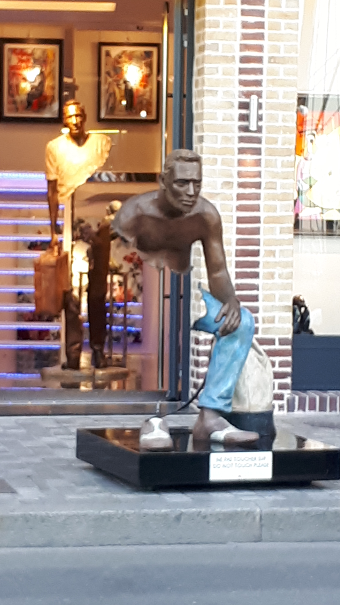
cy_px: 298
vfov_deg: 64.3
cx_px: 155
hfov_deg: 38.9
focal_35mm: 30
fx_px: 481
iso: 80
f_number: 1.9
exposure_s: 1/33
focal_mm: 3.6
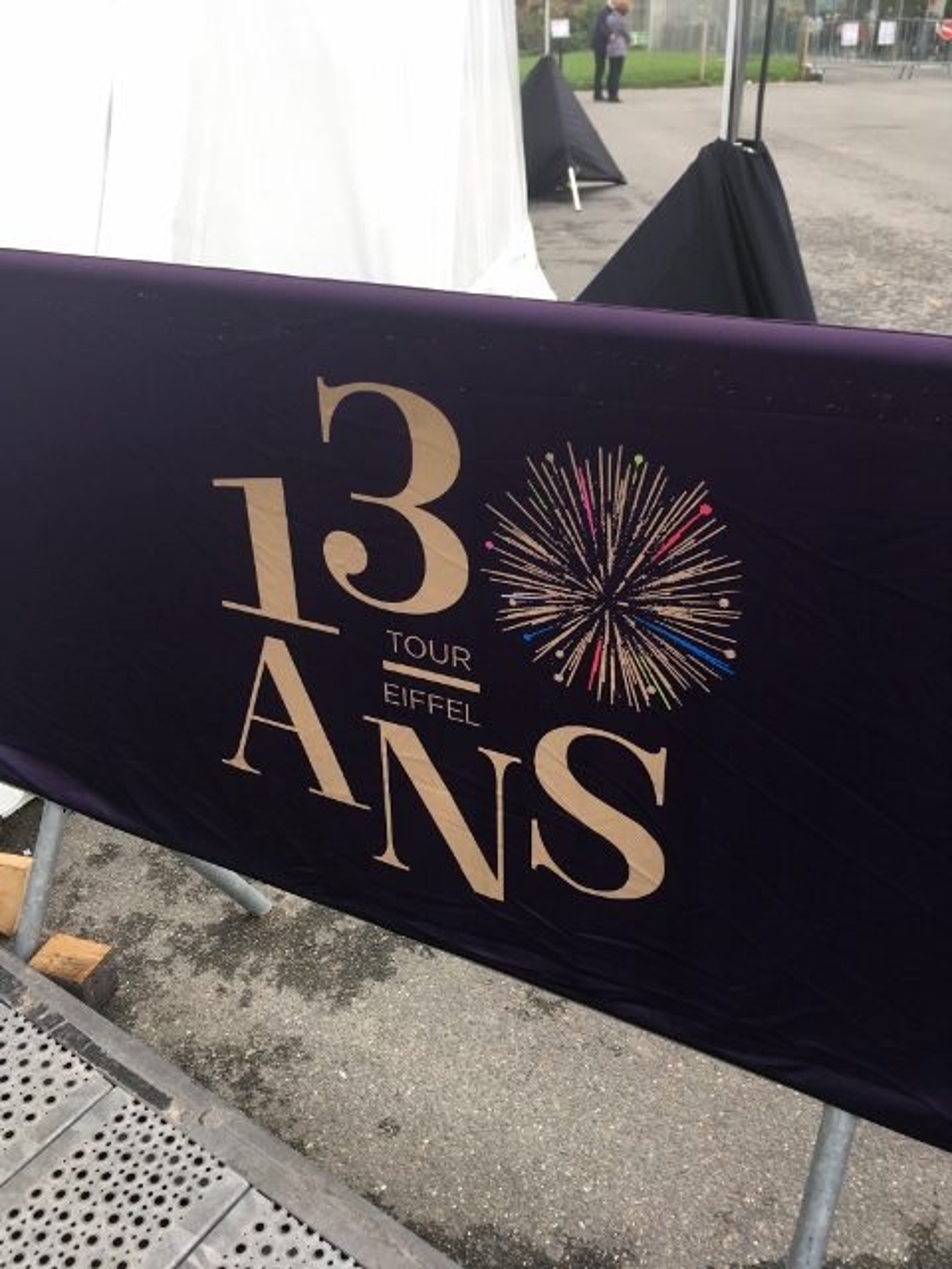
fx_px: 1063
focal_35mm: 29
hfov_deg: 48.2
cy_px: 634
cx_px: 476
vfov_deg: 61.7
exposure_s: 1/100
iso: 25
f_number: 2.2
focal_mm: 4.15
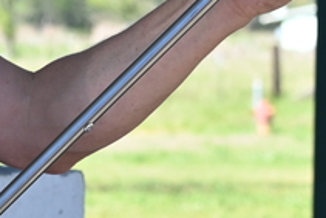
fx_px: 3298
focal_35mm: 364
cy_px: 180
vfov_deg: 3.8
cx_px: -190
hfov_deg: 5.6
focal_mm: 50
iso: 160
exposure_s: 1/250
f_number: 5.6
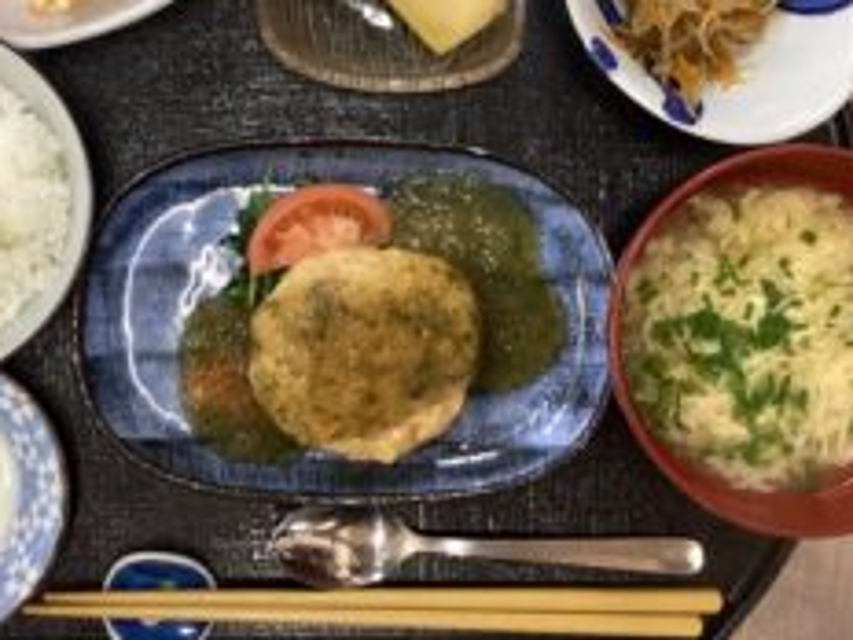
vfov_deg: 28.8
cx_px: 318
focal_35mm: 50
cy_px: 186
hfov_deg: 37.9
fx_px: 1232
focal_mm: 3.3
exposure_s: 1/60
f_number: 2.4
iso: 200
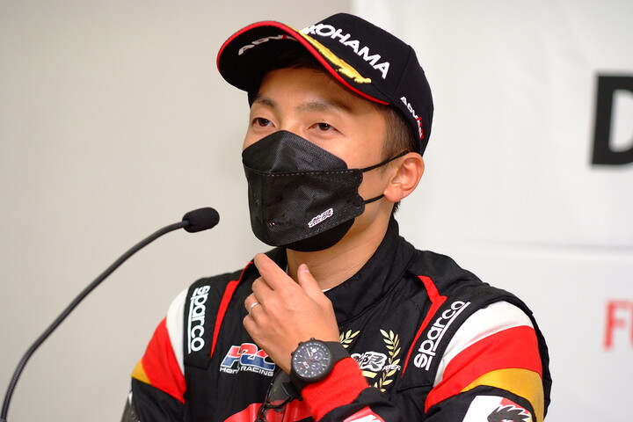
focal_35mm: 195
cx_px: 316
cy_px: 211
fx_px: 3428
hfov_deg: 10.5
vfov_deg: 7.0
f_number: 2.8
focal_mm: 130
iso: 400
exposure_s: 1/250
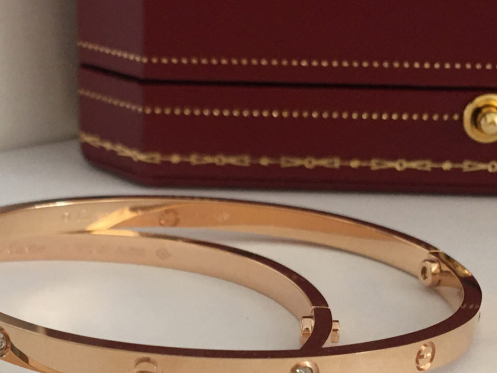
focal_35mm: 85
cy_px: 326
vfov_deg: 17.2
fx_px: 1221
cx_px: 194
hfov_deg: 23.0
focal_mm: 4.15
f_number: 2.2
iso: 40
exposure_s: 1/33
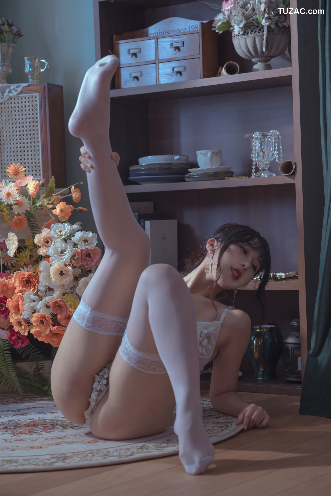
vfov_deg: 23.9
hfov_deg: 16.1
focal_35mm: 85
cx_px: 166
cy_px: 248
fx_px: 1172
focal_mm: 85
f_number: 4
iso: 800
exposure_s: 1/100
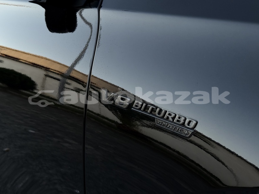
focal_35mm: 48
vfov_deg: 30.3
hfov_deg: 39.7
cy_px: 97
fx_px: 359
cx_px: 130
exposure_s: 1/242
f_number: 1.78
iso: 100
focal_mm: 6.76
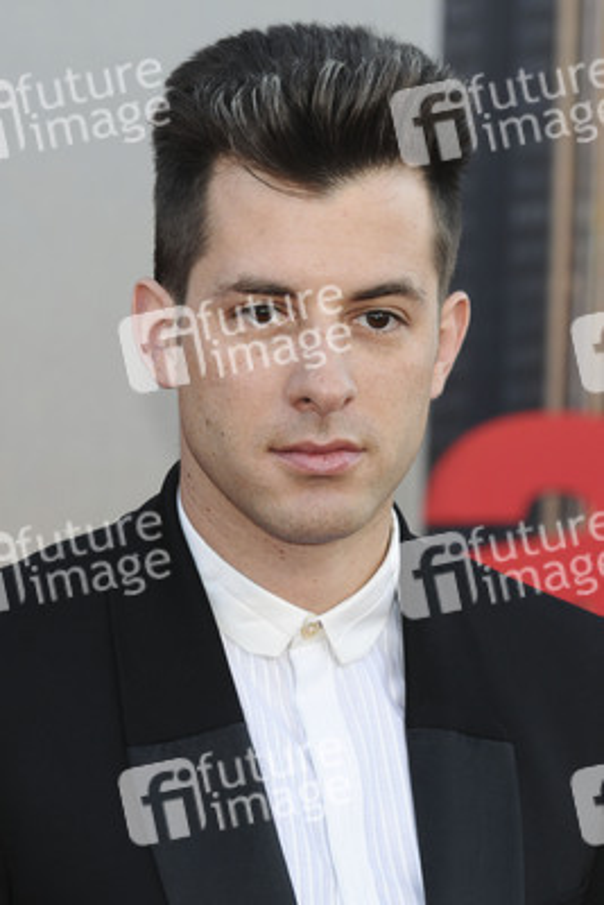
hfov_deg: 5.2
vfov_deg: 7.8
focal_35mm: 262
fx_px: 6600
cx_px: 302
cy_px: 452
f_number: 5
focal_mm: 175
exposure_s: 1/200
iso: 320
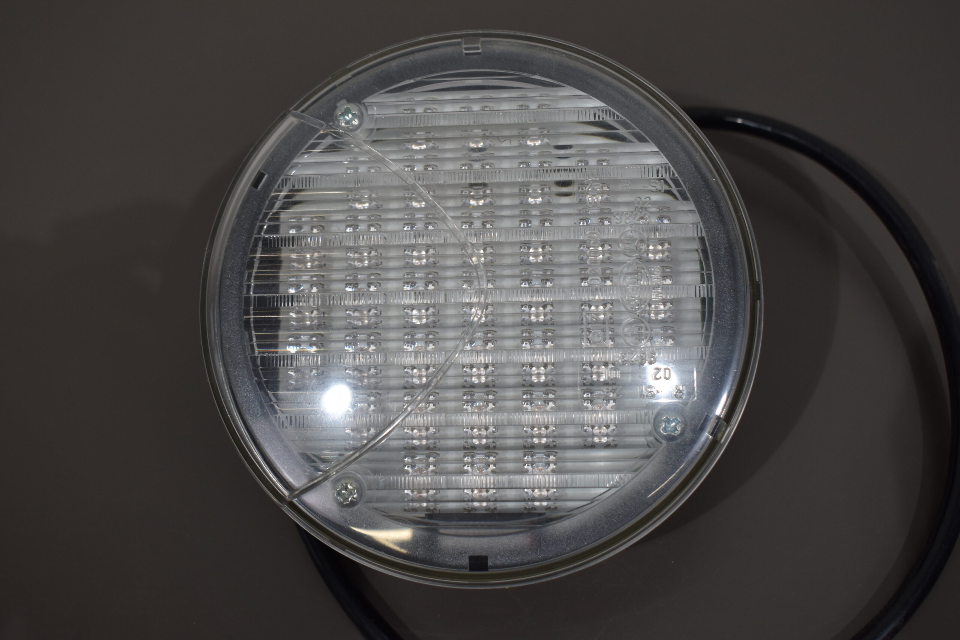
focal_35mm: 44
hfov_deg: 45.0
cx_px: 480
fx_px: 1160
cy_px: 320
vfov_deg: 30.9
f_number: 5.6
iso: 320
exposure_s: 1/125
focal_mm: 29
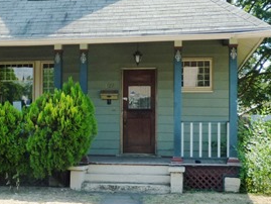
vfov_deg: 21.3
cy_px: 113
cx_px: 65
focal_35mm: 69
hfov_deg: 27.7
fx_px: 540
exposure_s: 1/400
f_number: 3.3
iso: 125
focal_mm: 5.2
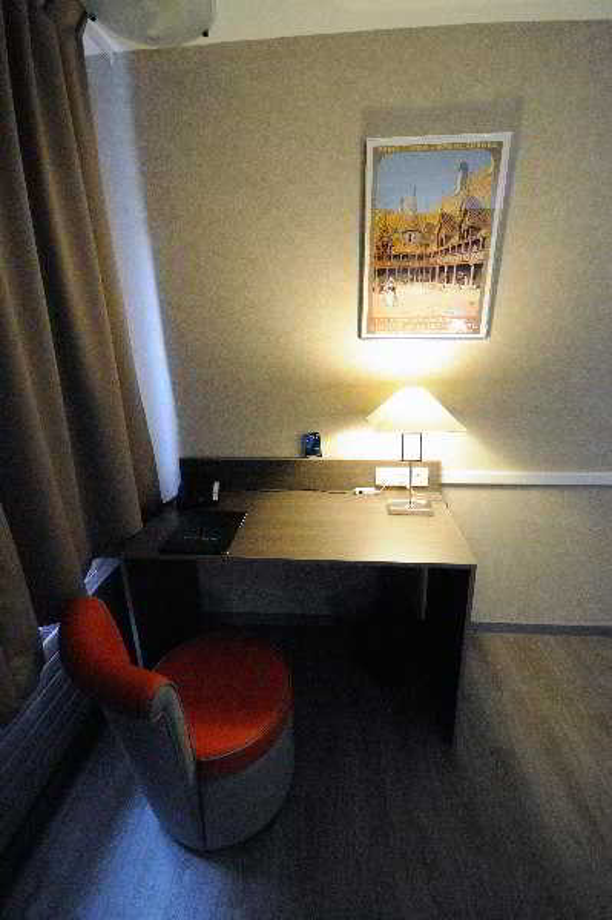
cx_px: 306
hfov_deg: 77.2
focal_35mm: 15
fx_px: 383
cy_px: 460
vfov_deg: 100.4
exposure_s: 1/20
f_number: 4
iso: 3200
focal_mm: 10
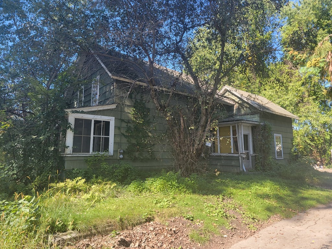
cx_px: 166
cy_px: 124
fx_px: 230
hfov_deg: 71.6
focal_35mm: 24
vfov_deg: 56.8
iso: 16
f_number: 1.8
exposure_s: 1/183
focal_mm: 6.7
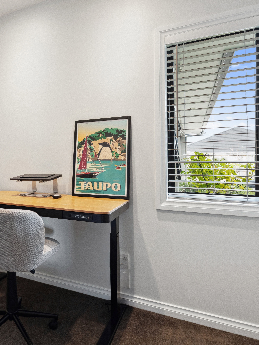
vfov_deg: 67.8
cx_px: 41
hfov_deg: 49.4
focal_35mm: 26
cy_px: 171
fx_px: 257
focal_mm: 17.5
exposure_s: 1/13
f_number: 7.1
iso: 640
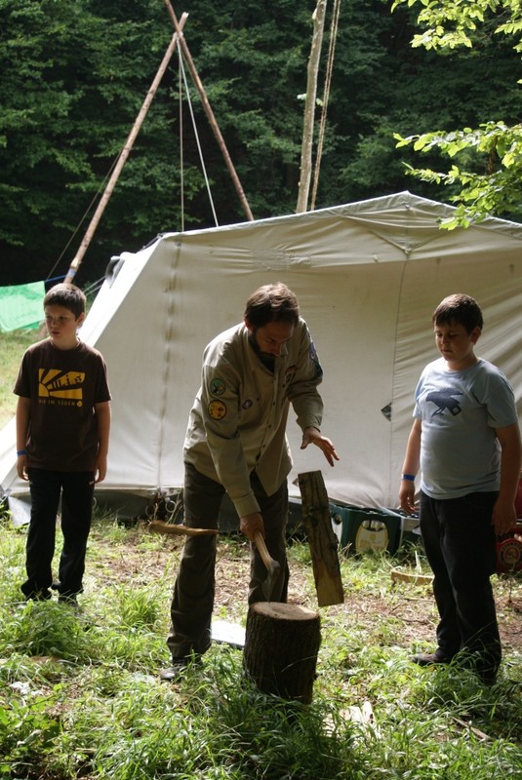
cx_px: 261
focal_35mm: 75
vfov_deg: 27.0
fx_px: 1628
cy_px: 390
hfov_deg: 18.2
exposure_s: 1/160
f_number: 5.6
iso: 160
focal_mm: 50
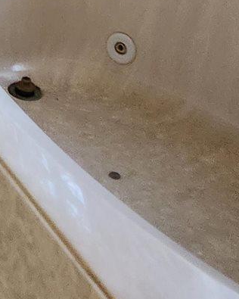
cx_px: -159
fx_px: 1158
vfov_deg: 12.4
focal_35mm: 131
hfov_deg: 11.1
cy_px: -350
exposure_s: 1/120
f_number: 1.8
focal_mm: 5.4
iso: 640
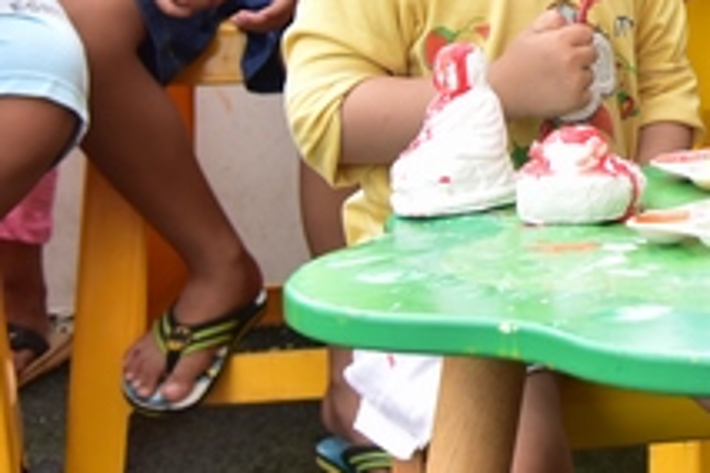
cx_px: 1057
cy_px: -153
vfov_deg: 11.5
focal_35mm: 116
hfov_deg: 16.2
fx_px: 2288
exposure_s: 1/200
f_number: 5.6
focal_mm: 38
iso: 400
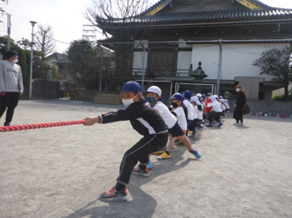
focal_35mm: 28
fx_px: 236
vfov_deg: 49.7
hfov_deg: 63.5
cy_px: 109
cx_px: 146
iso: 100
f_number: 3.3
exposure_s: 1/1000
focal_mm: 4.9
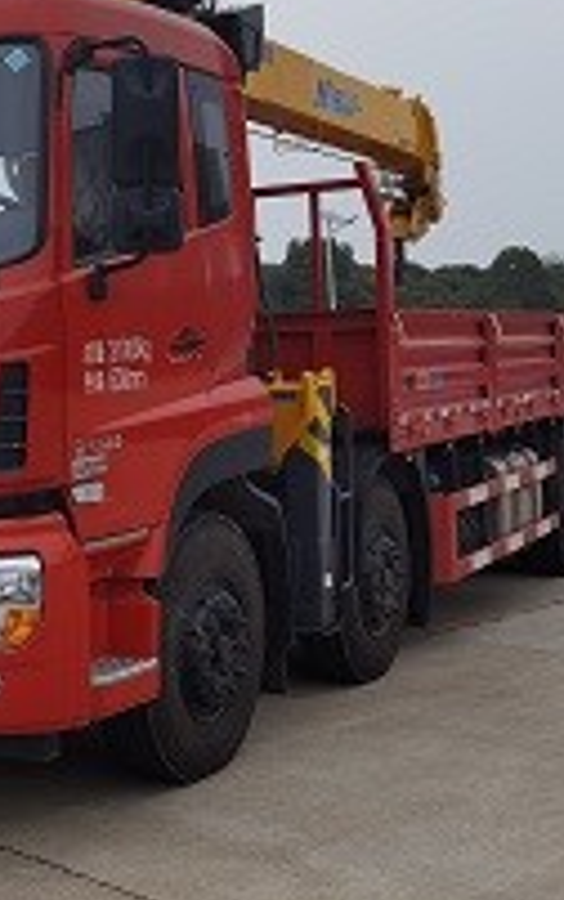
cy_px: 385
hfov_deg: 21.6
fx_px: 1399
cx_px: -63
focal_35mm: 57
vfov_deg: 35.6
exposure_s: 1/334
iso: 50
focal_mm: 6.71
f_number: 1.9
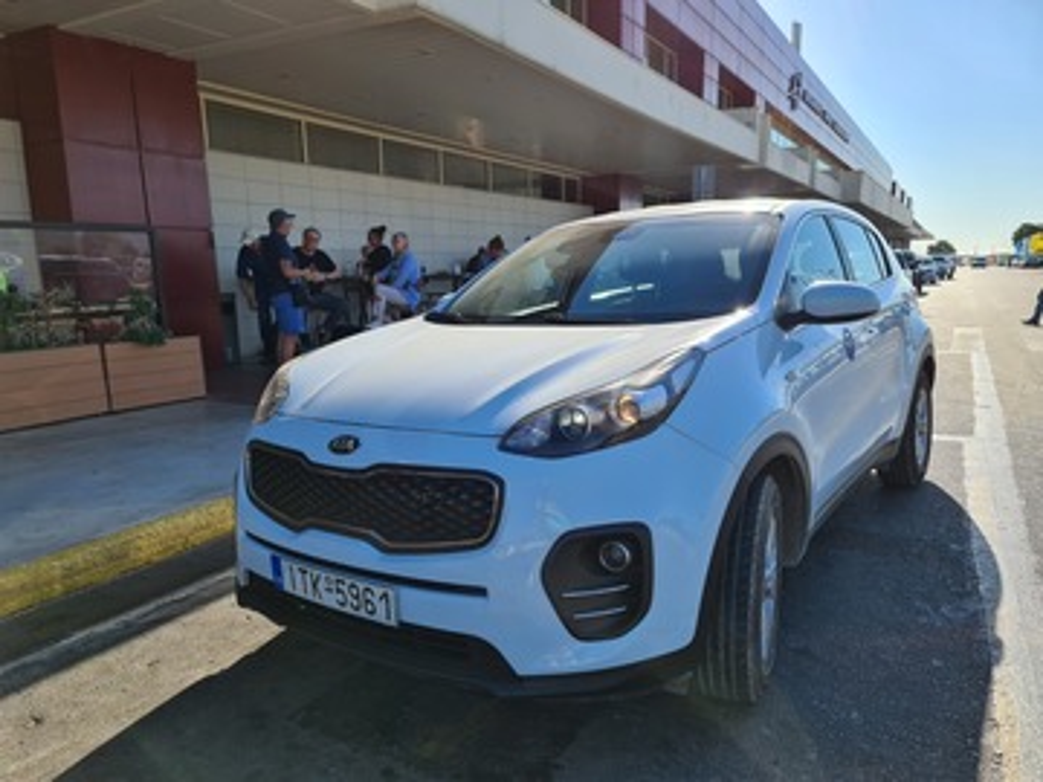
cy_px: 391
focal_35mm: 25
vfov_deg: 54.9
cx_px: 522
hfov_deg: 69.4
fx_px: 753
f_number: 1.8
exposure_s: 1/830
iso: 50
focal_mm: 7
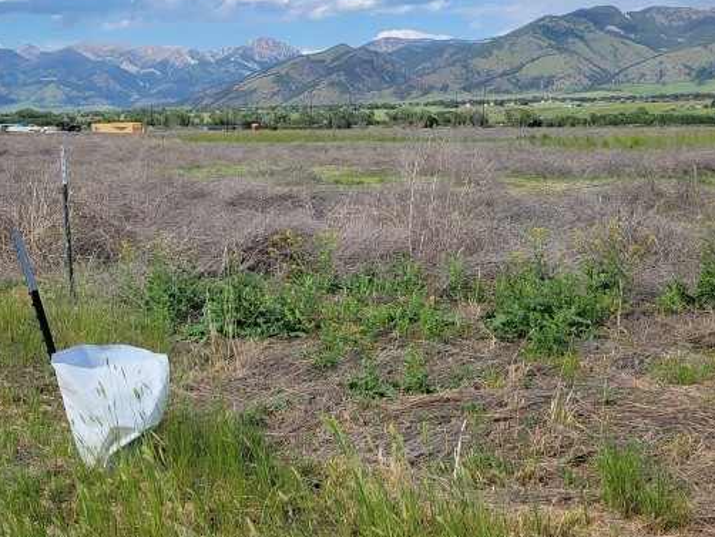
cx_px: 17
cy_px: 251
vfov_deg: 27.5
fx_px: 1095
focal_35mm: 53
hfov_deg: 33.4
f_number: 1.8
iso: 40
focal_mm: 5.4
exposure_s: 1/2565
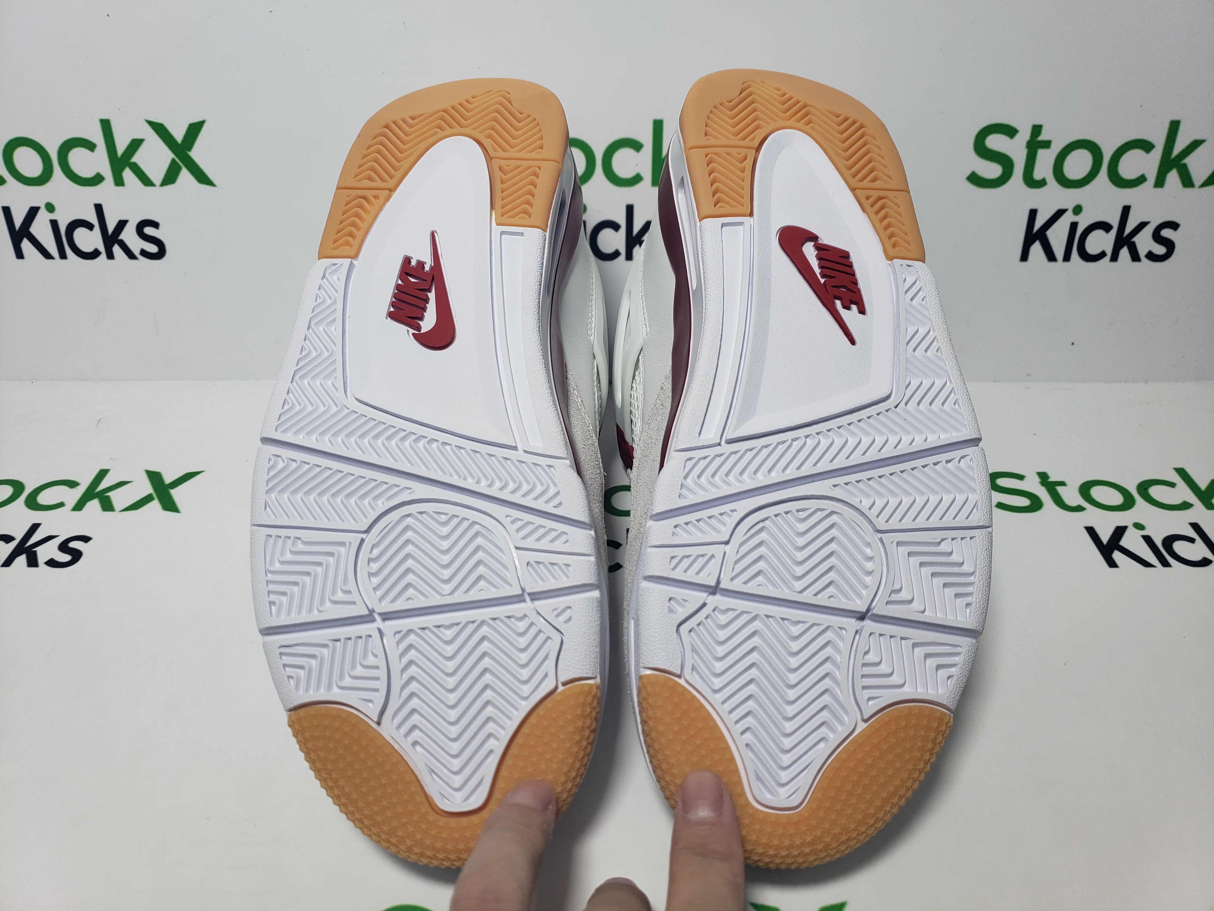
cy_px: 456
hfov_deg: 67.3
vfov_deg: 53.1
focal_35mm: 26
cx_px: 607
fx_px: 912
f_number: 1.5
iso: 50
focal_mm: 4.3
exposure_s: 1/653
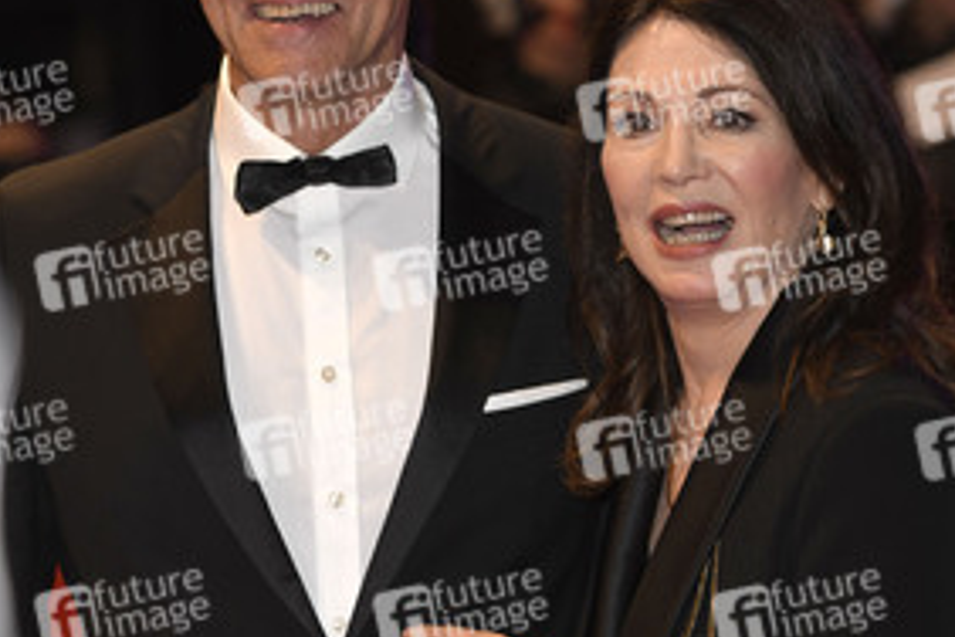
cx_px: 371
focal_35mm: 168
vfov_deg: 8.2
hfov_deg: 12.2
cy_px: 186
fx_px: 4456
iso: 800
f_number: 3.5
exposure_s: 1/640
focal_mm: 105
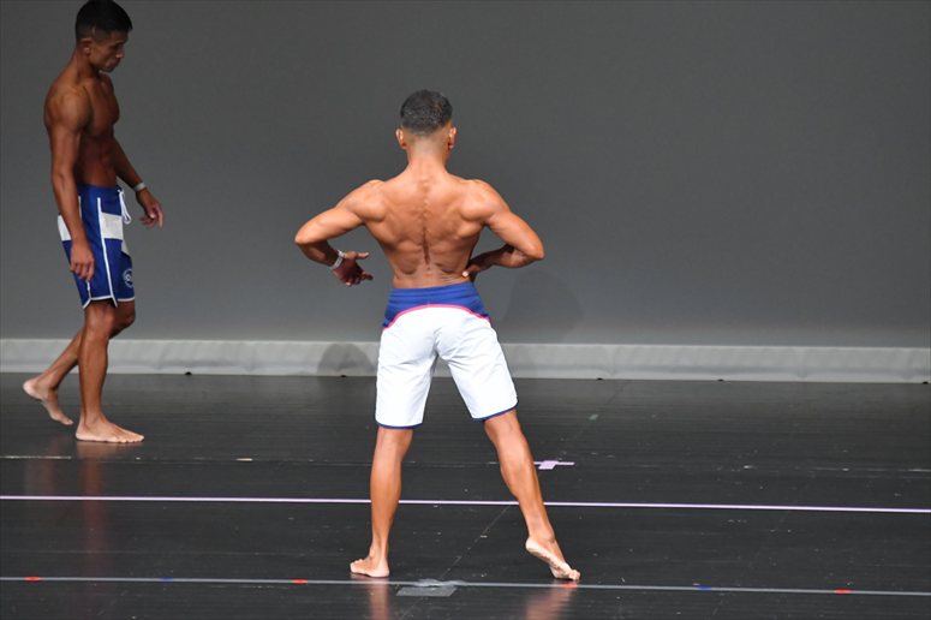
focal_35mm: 345
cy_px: 310
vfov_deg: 4.0
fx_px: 8918
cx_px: 466
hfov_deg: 6.0
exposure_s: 1/400
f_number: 5.6
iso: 5000
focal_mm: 230
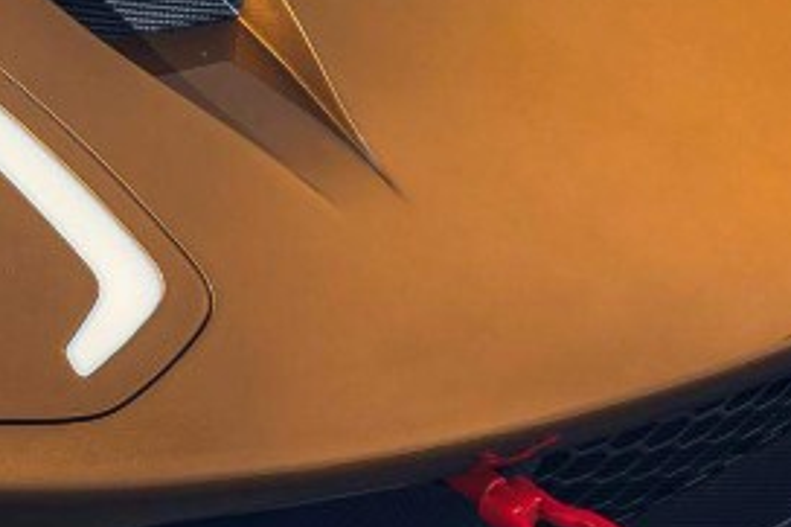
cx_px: -67
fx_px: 3404
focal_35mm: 155
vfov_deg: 8.8
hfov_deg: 13.0
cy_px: 294
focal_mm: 26
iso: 100
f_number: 5
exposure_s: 1/200
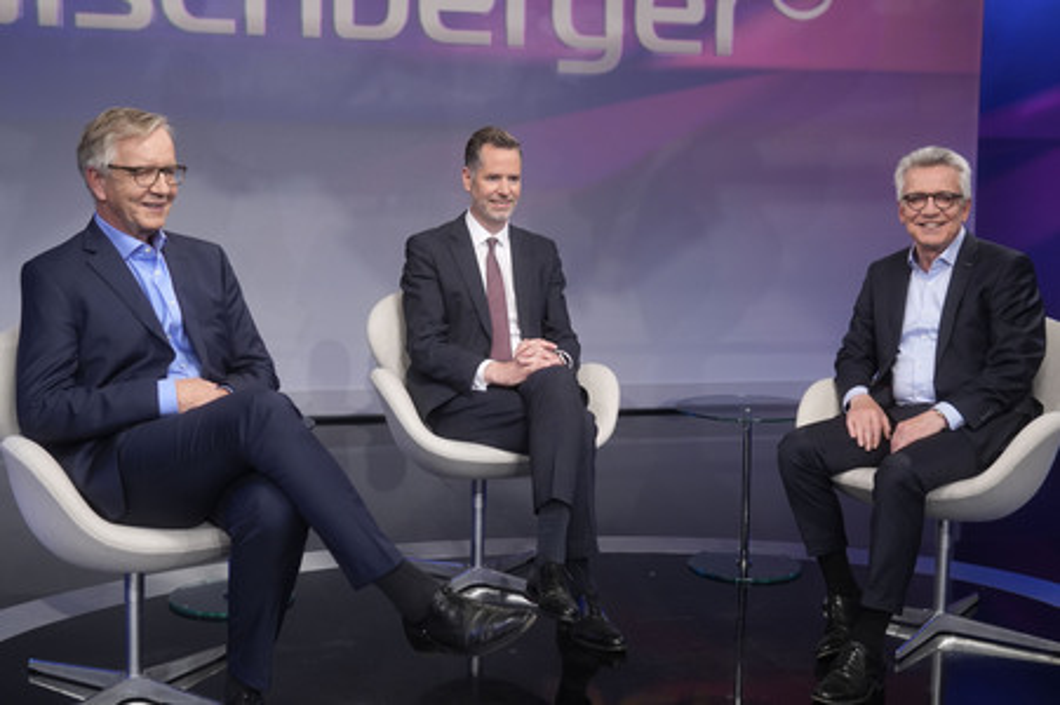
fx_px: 1324
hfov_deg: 43.6
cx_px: 530
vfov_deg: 29.8
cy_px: 352
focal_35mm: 45
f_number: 2.2
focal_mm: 30
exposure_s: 1/200
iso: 640
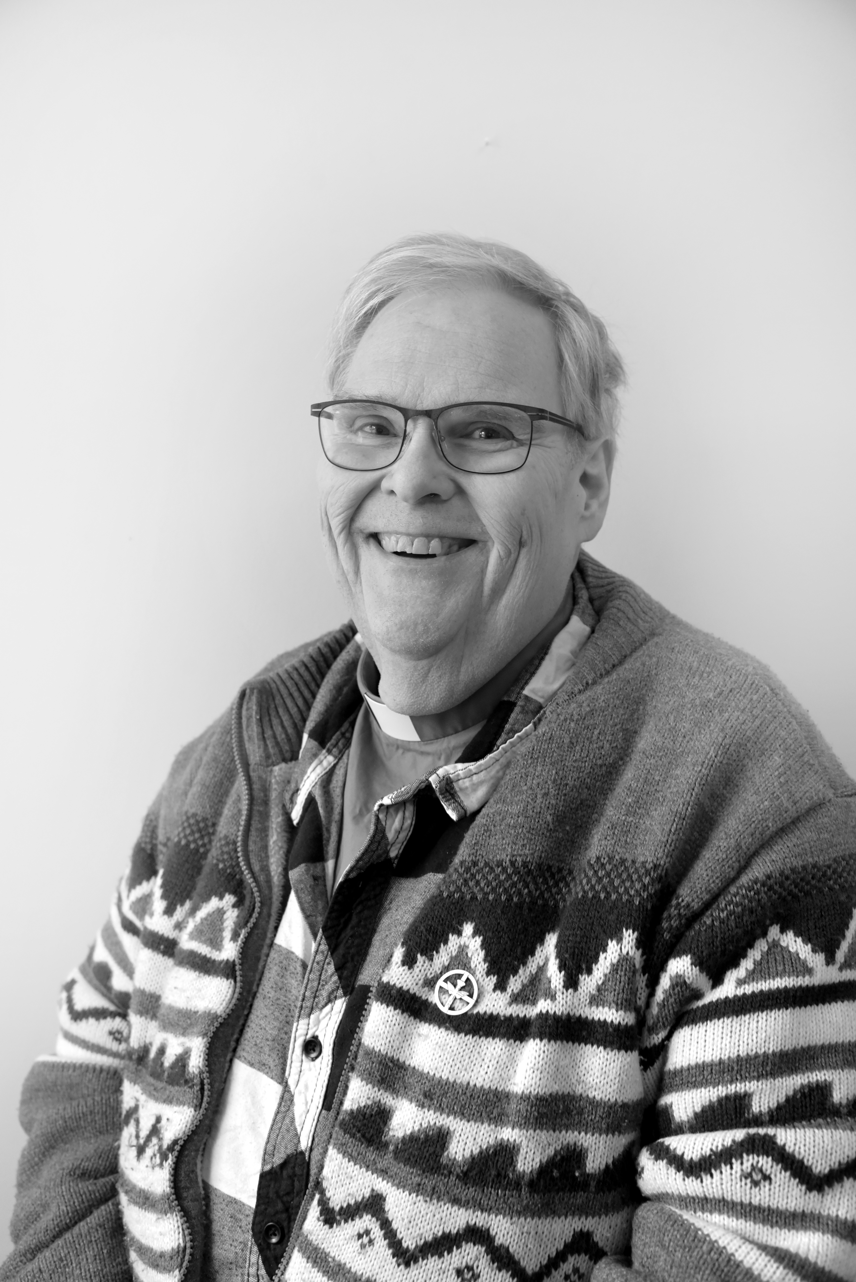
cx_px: 428
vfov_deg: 48.4
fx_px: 1425
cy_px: 641
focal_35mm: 40
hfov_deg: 33.4
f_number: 4.5
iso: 1600
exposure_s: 1/80
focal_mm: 40
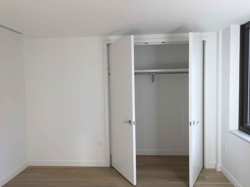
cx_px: 125
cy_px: 94
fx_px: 209
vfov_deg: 48.2
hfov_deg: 61.7
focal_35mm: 29
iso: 25
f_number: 2.2
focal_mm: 4.15
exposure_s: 1/188
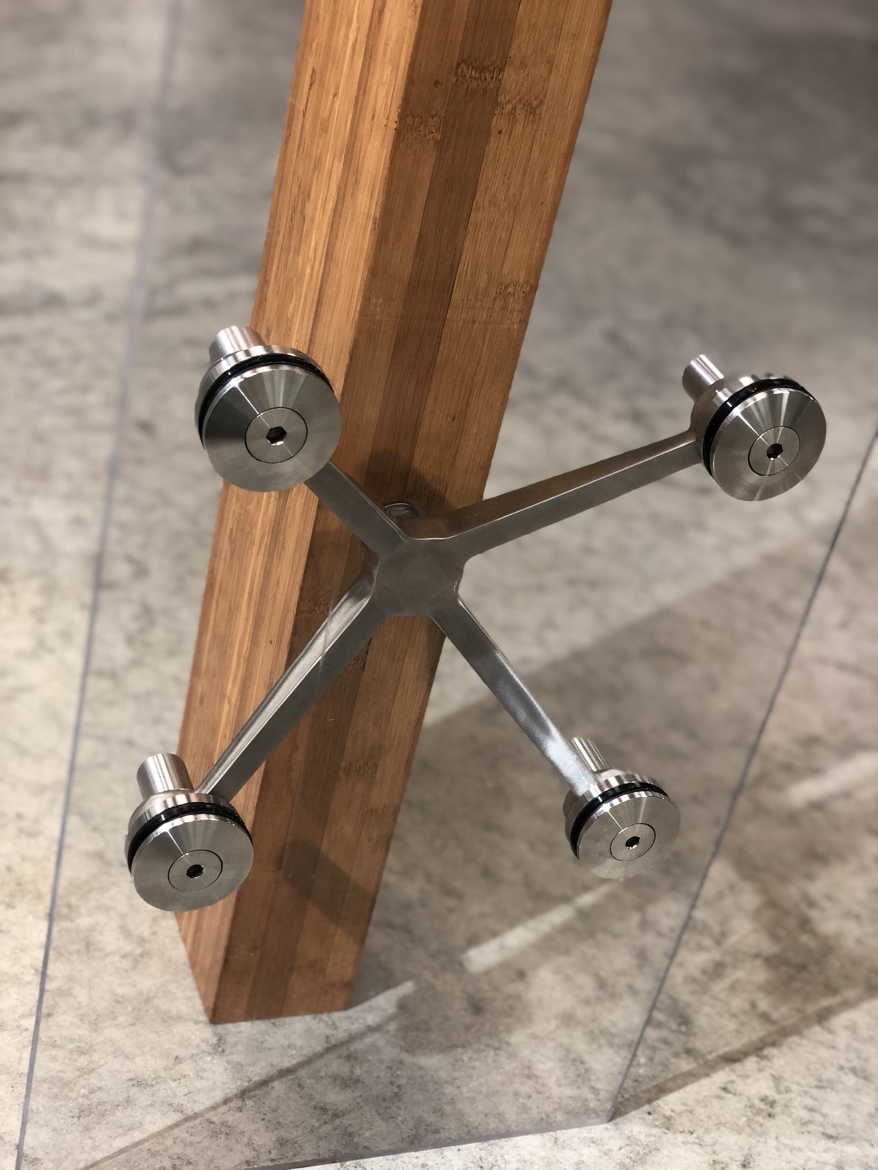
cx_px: 439
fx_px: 1759
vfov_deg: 36.8
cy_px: 585
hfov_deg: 28.0
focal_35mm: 52
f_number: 2.4
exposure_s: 1/40
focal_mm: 6
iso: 100
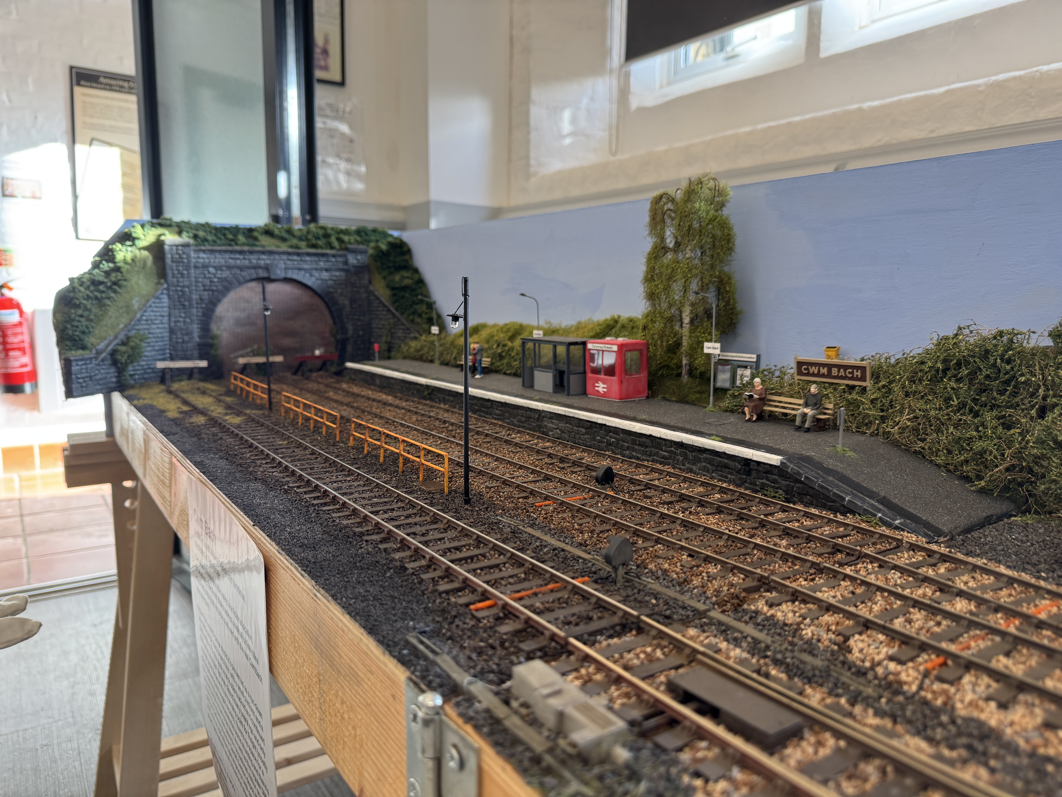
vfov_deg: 56.8
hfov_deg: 71.6
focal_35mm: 24
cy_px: 398
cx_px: 531
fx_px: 736
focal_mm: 6.76
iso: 160
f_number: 1.78
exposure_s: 1/100
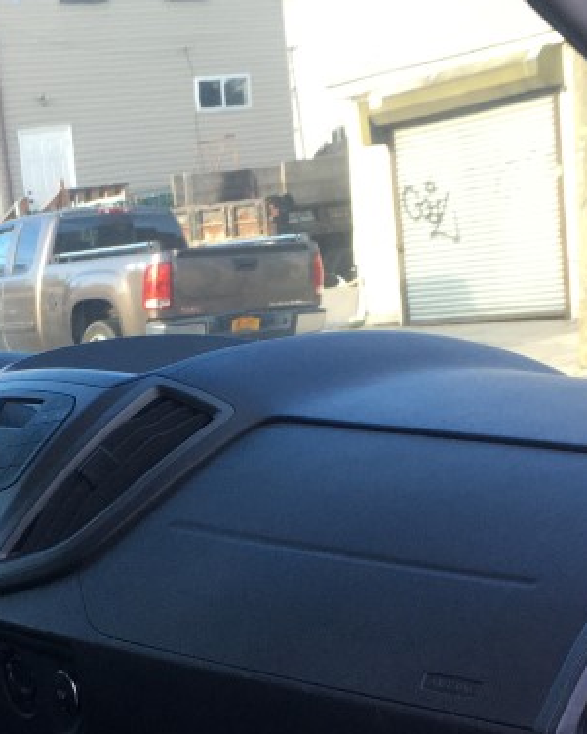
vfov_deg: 24.2
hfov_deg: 19.5
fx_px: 1671
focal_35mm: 77
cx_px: 53
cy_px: 623
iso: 40
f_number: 2.2
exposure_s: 1/120
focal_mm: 4.15
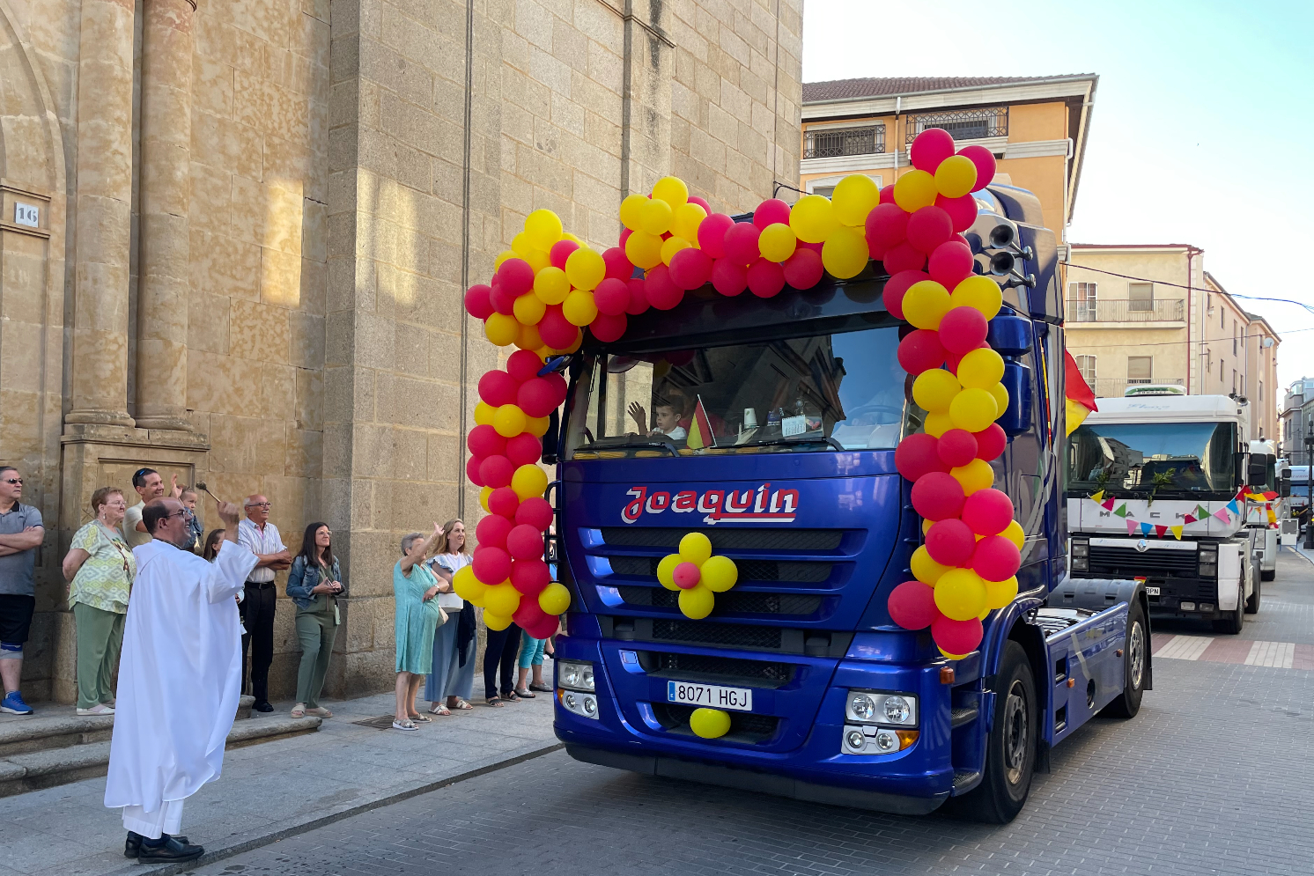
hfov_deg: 63.6
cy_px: 525
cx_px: 638
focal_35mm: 29
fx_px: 1059
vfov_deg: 44.7
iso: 32
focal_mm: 4.2
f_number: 1.6
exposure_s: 1/190
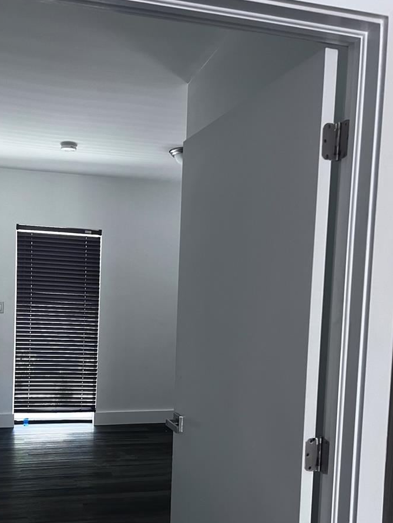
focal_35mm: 35
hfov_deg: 40.3
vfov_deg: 51.9
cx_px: 136
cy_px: 338
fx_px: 529
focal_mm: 5.7
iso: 125
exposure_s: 1/60
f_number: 1.5
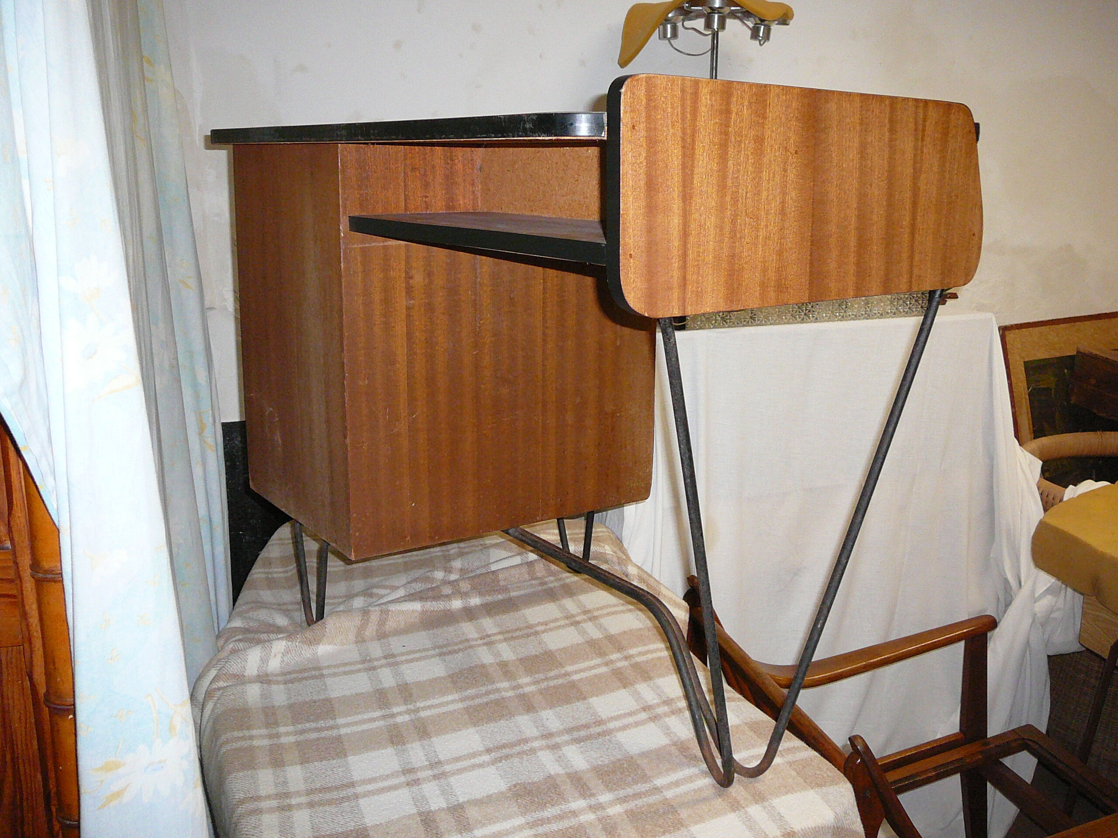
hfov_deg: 52.6
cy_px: 419
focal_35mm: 35
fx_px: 1130
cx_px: 559
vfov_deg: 40.7
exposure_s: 1/30
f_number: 2.8
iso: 250
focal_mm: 5.2
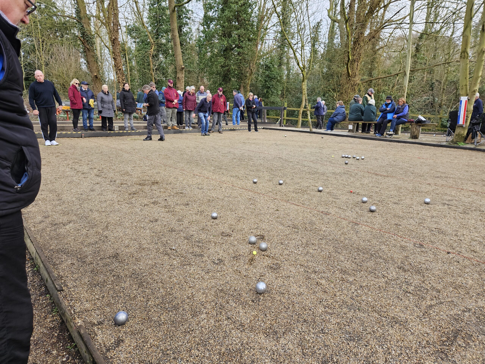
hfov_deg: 73.9
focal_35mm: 23
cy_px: 182
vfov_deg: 58.9
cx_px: 242
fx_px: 322
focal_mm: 5.4
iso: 32
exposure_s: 1/180
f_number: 1.8
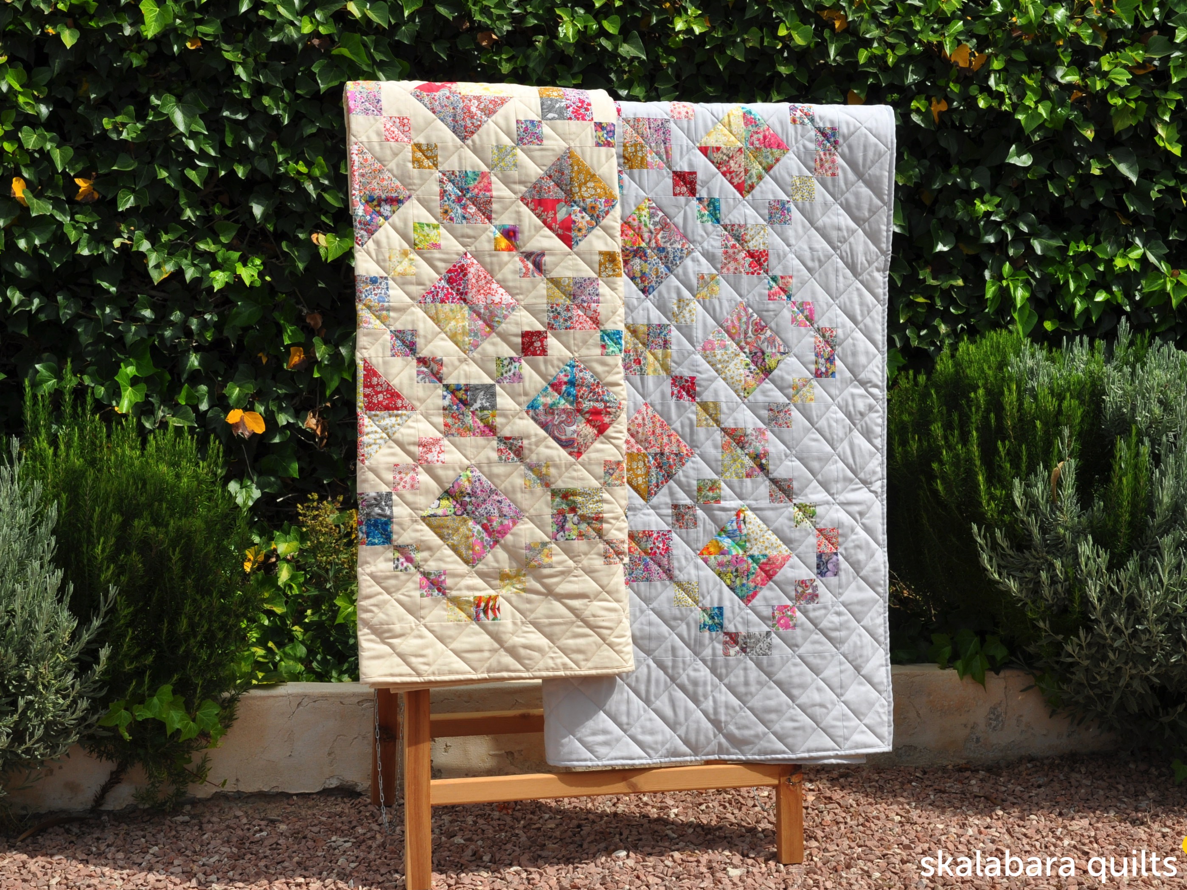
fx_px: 1817
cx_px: 608
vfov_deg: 27.5
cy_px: 451
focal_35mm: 53
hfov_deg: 36.2
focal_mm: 32
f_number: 14
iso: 200
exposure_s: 1/200
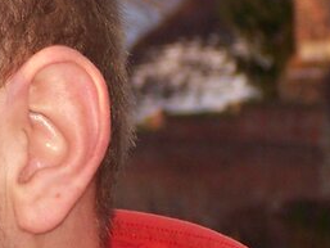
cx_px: -99
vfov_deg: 3.4
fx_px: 4187
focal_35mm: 439
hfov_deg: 4.5
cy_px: 149
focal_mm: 15.6
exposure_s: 1/80
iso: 64
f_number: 3.2
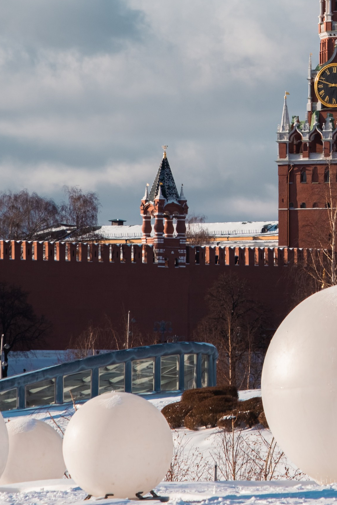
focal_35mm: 285
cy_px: -48
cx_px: 384
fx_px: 4002
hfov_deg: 4.8
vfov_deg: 7.2
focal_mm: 80
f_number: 8
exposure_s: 1/250
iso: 125
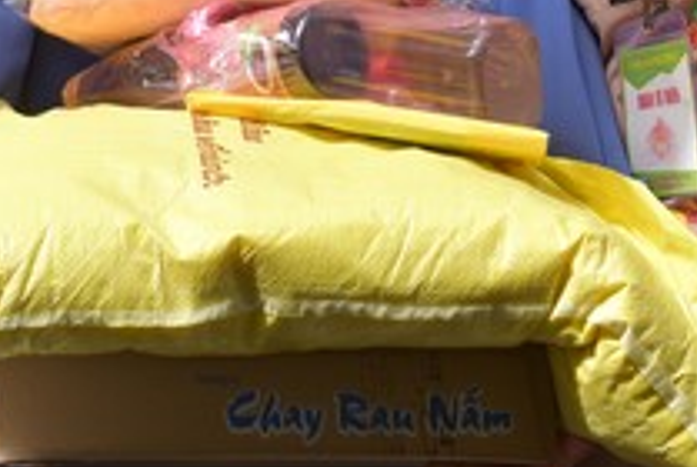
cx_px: 243
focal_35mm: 118
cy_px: -200
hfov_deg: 17.3
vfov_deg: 11.3
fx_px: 2288
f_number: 8
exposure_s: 1/250
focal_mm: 38
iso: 220
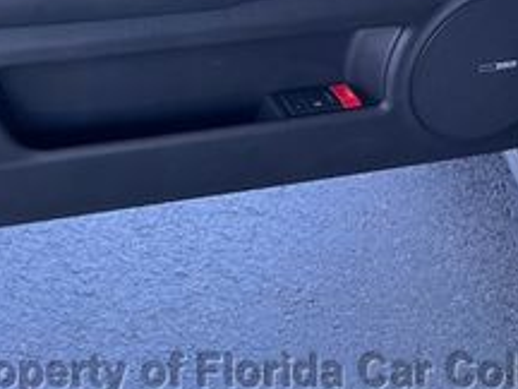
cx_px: -29
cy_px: -154
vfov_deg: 17.6
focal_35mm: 77
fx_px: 1152
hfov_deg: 24.0
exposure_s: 1/121
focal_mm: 5.7
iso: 64
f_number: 1.5
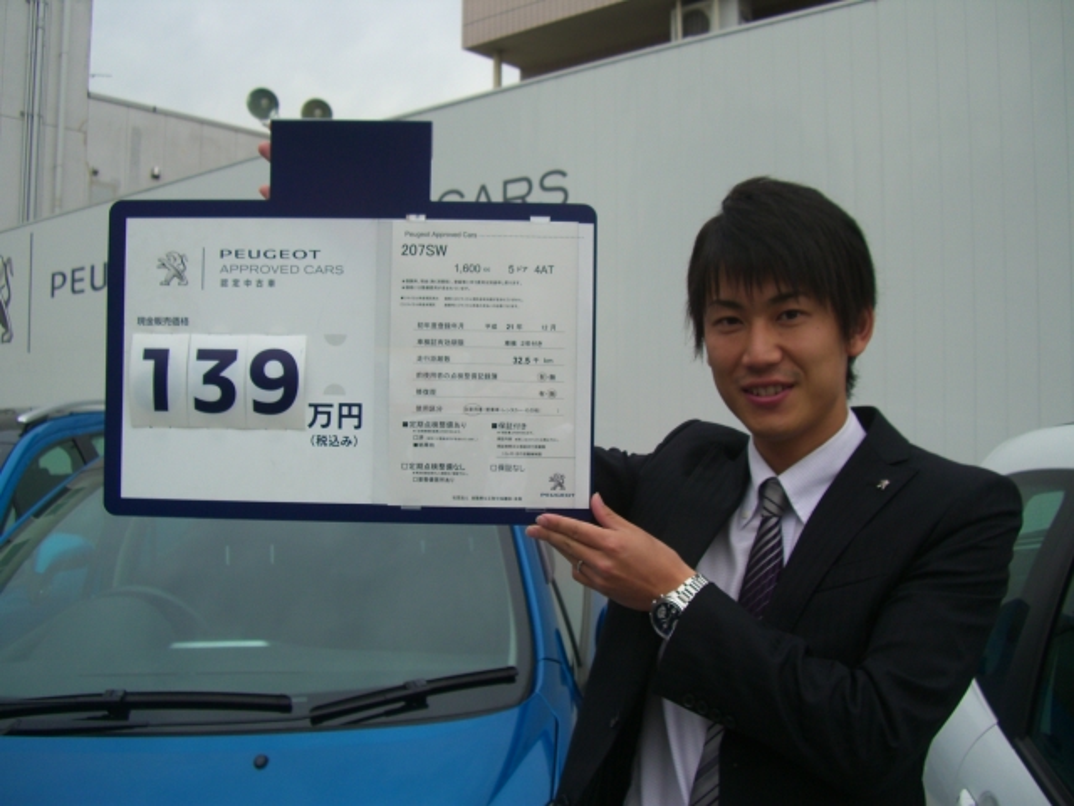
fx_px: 1179
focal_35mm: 38
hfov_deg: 49.0
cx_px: 537
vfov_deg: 37.7
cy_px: 403
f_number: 5.6
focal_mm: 7.9
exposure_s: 1/100
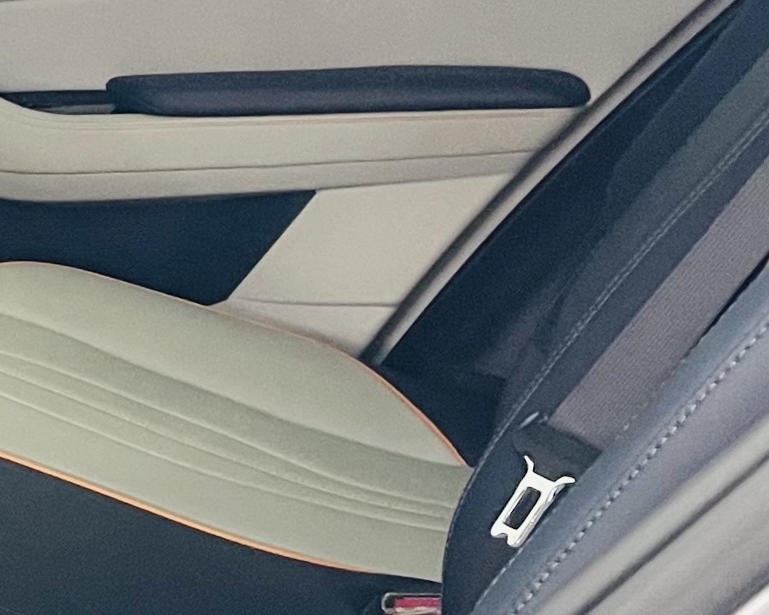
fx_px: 2480
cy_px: 159
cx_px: -659
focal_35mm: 109
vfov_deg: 14.1
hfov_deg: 15.1
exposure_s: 1/60
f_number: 1.6
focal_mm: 5.1
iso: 400
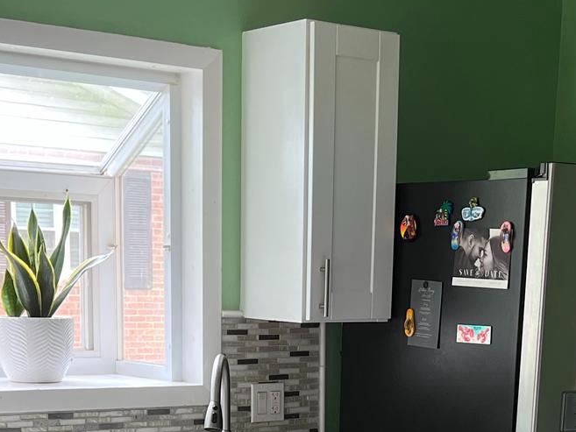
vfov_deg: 17.2
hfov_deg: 24.1
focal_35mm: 81
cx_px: 322
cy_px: 554
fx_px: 1348
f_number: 1.5
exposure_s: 1/121
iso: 125
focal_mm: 5.7
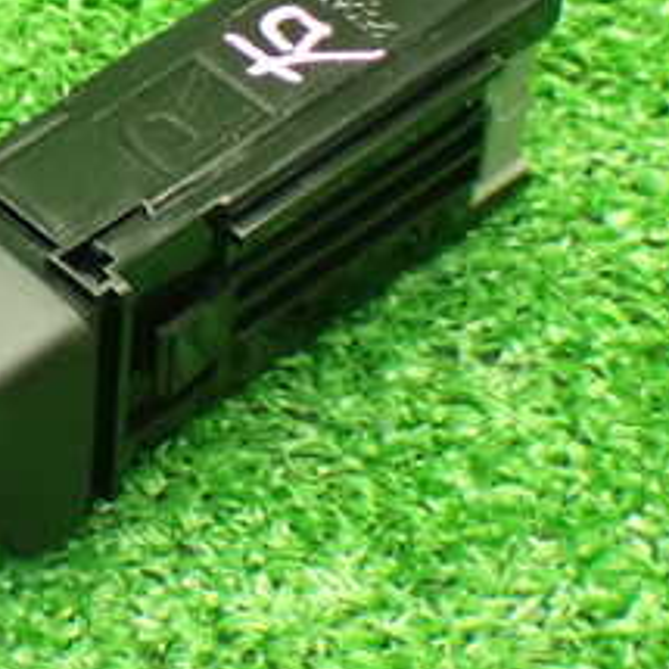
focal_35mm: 165
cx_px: -193
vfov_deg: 10.6
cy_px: 124
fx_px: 3608
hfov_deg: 10.4
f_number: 3.8
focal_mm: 11.88
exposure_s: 1/50
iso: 1600
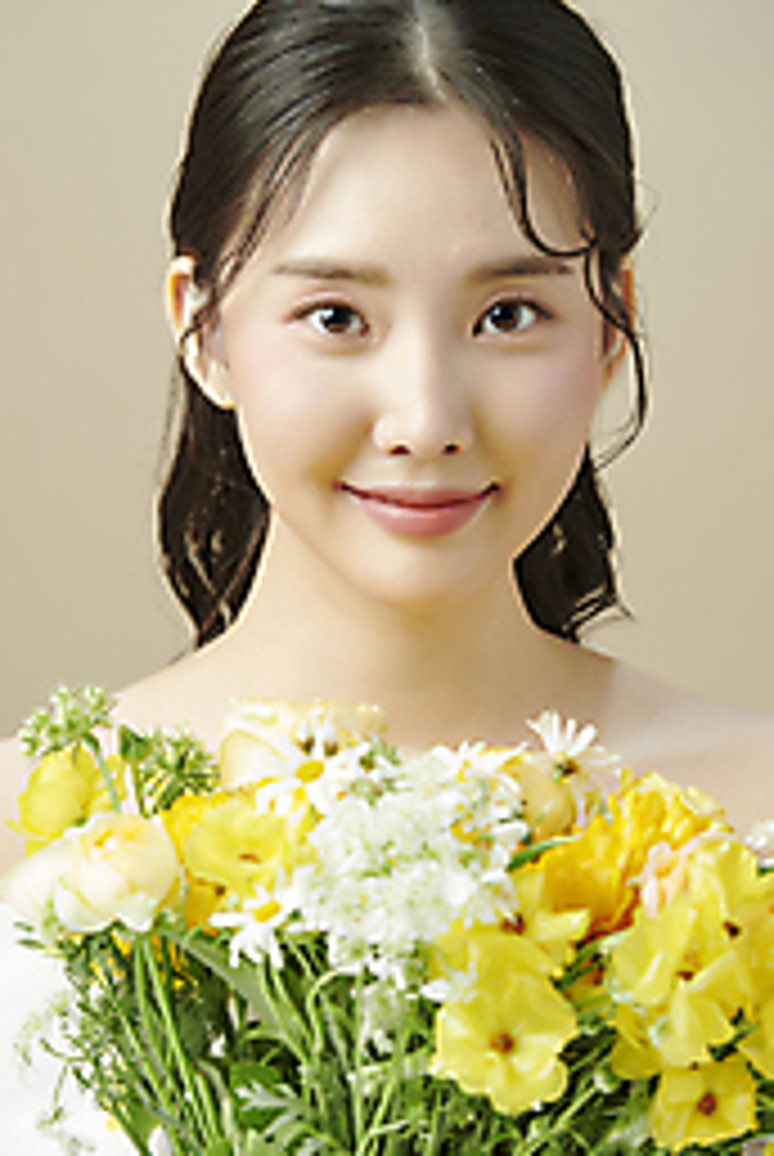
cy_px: 733
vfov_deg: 7.3
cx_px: 295
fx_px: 9005
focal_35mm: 280
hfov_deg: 4.9
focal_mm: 180
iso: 64
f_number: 5.6
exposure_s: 1/125
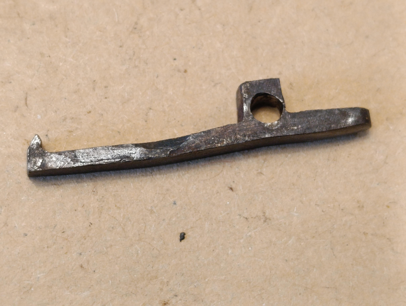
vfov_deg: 16.1
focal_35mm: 92
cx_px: 203
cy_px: 153
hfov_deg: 21.3
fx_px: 1081
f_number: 1.6
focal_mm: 6.14
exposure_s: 1/100
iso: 1250
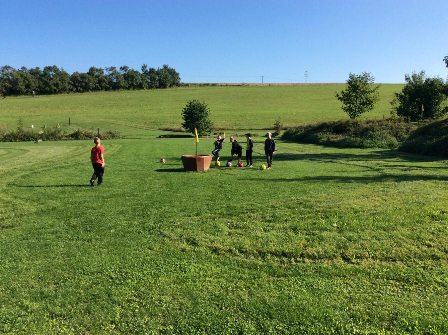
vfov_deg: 44.0
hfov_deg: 56.9
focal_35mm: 32
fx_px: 413
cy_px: 168
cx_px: 224
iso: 32
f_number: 2.4
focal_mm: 3.3
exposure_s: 1/1271
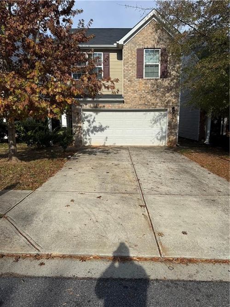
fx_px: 213
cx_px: 115
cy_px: 154
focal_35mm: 24
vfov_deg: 71.6
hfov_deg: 56.8
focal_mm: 6.76
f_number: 1.78
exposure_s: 1/5348
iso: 80
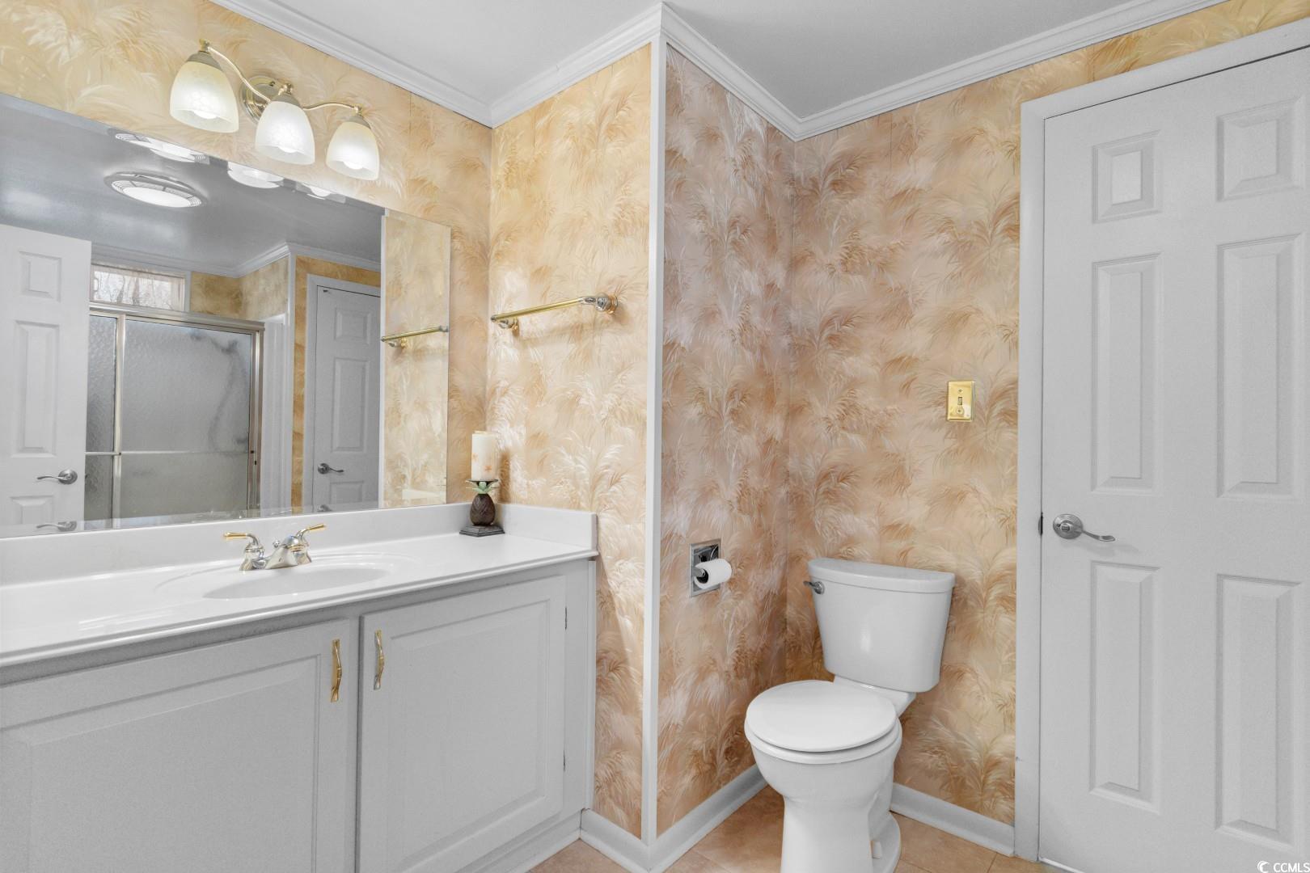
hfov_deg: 96.7
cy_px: 436
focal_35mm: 16
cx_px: 655
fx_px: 582
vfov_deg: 73.7
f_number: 4.8
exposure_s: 1/25
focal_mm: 11
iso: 100
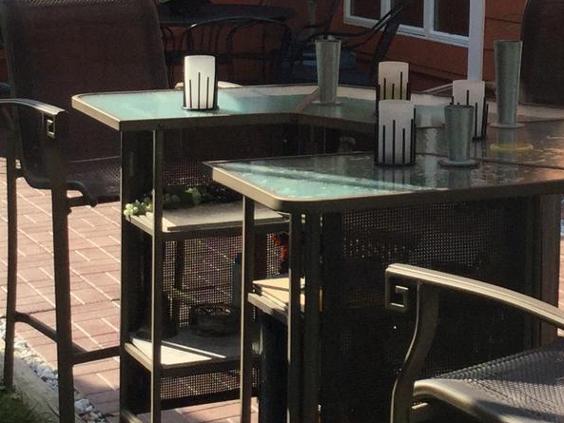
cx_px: 456
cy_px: -4
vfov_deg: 13.6
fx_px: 1744
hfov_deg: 18.2
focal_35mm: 107
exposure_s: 1/916
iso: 25
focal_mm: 3.3
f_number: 2.4
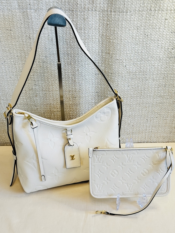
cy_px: 116
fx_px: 324
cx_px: 88
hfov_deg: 30.3
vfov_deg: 39.7
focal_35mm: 48
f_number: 1.78
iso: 80
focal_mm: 6.76
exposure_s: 1/50
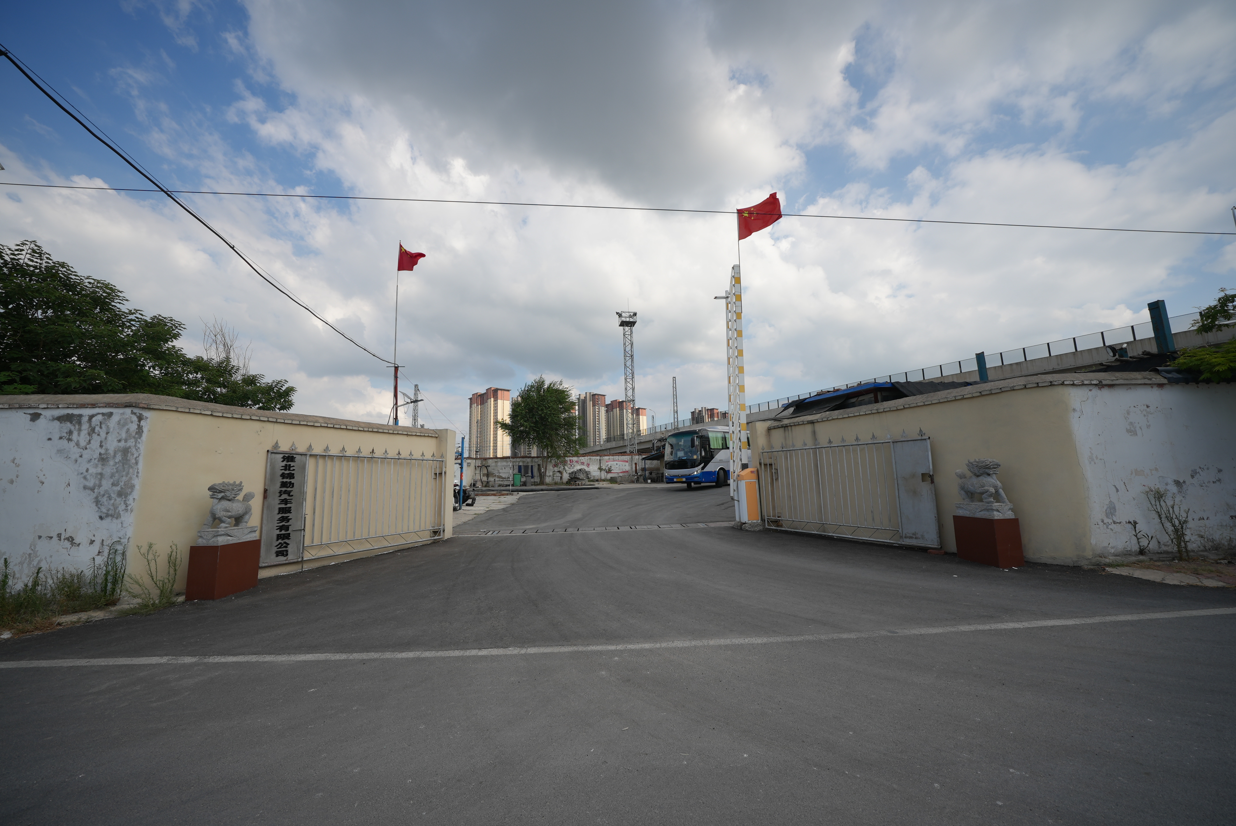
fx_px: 412
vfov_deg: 90.1
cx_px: 618
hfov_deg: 112.6
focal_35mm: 12
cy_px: 413
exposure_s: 1/200
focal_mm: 12
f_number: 8
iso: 80
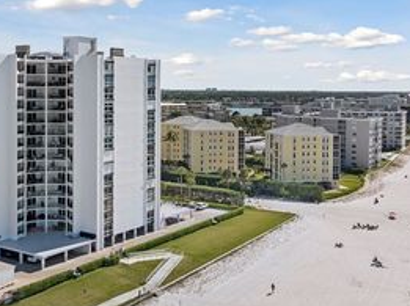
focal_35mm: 46
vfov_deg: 31.4
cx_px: 171
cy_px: 127
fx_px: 544
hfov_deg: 41.2
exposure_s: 1/800
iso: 110
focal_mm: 12.3
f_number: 2.8
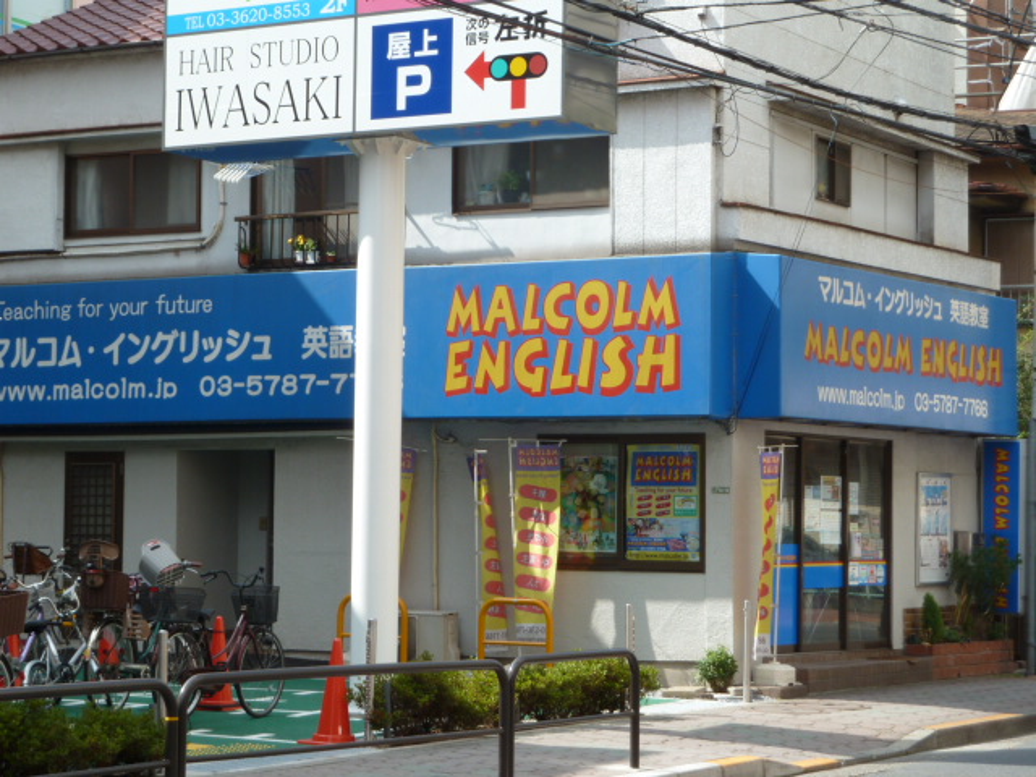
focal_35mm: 90
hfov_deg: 21.8
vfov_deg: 16.4
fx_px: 2694
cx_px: 518
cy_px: 388
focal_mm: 14.7
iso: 80
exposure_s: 1/200
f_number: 4.3
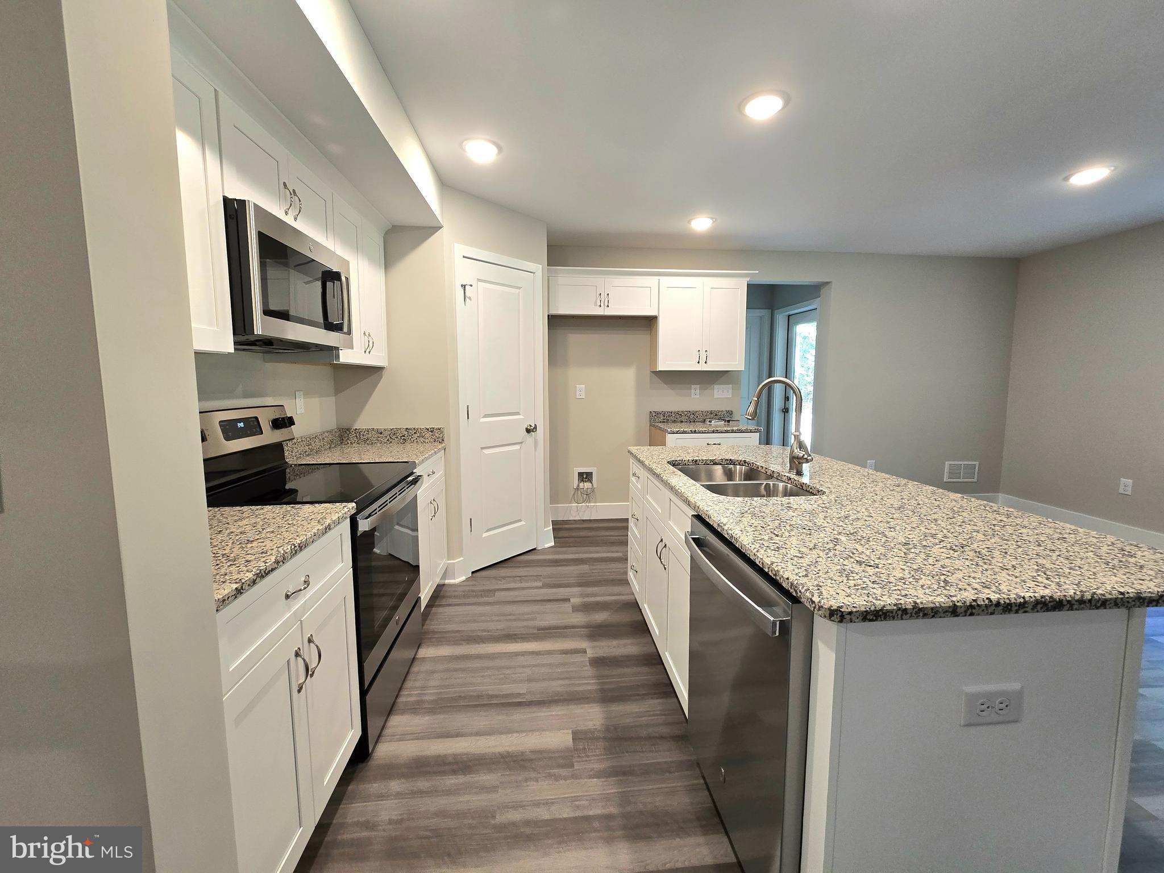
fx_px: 437
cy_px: 436
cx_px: 582
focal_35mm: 13
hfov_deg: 106.2
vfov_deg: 89.9
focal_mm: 2.2
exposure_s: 1/60.2
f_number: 2.2
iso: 160
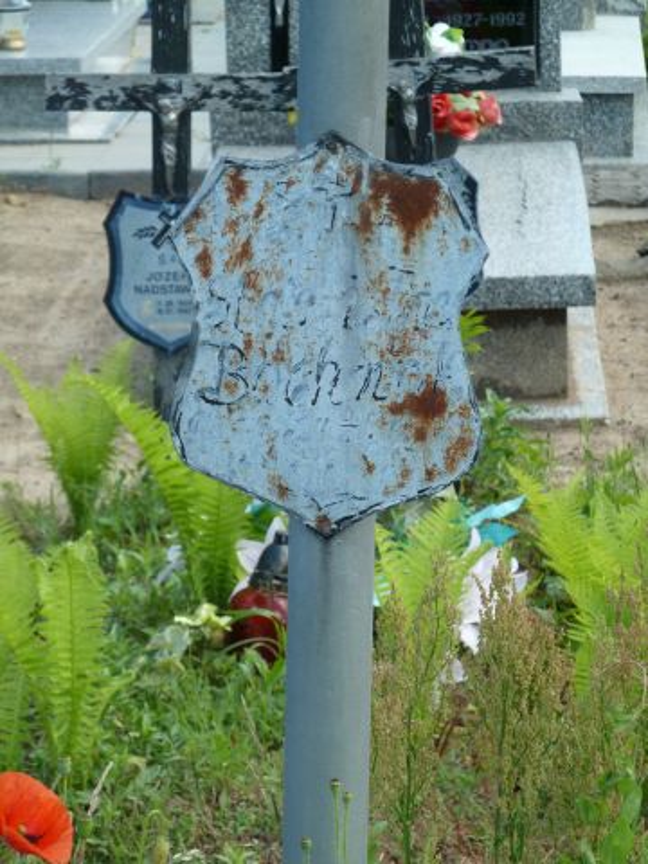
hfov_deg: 10.1
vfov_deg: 13.4
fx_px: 3669
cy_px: 432
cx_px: 324
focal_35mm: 147
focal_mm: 24.1
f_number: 4.5
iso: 320
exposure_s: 1/400
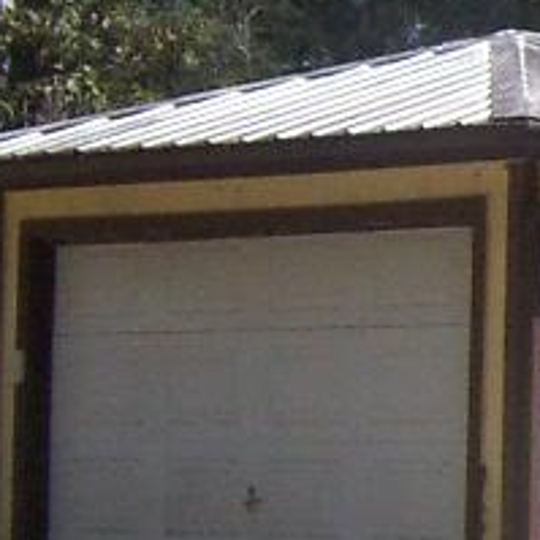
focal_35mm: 176
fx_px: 3106
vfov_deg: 9.9
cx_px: 1246
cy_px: 377
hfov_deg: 9.1
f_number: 4
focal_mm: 5.5
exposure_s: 1/350
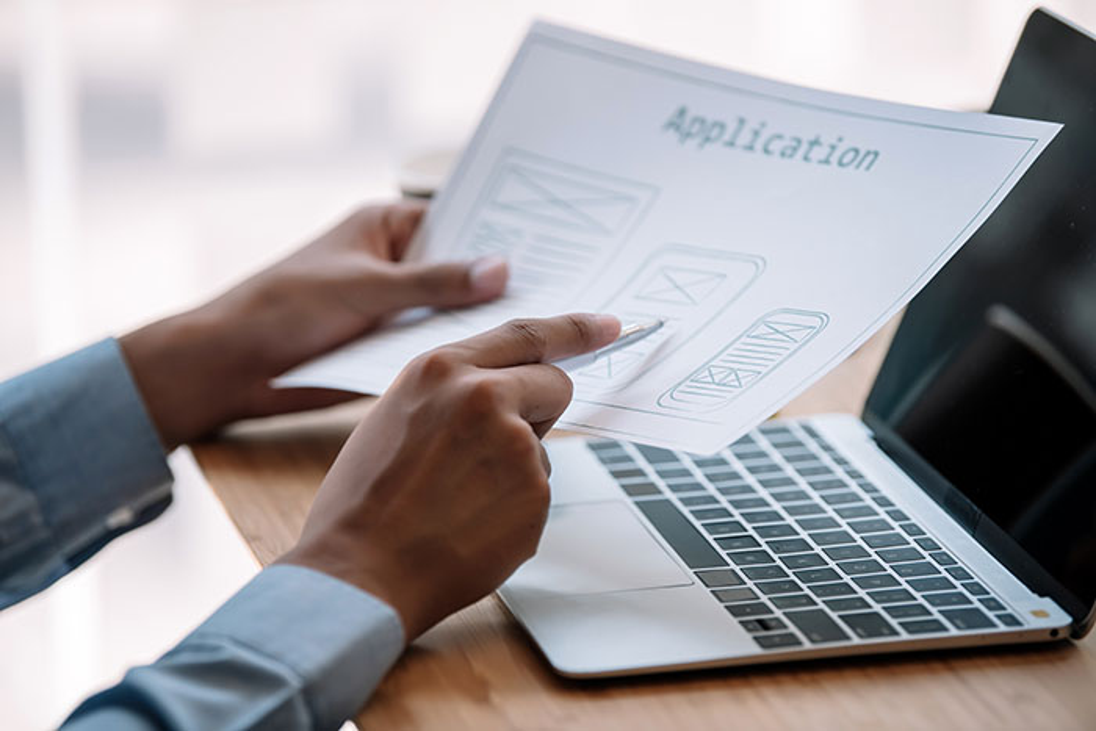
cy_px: 366
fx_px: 4720
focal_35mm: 155
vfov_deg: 8.9
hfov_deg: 13.2
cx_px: 548
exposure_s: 1/200
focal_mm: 155
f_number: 2.8
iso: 200
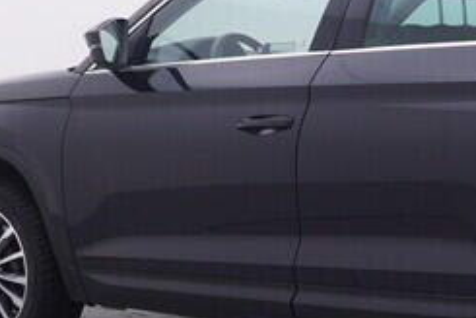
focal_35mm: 94
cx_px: 396
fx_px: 1246
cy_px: 188
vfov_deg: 14.6
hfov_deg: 21.3
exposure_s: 1/80
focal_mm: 15
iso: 200
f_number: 5
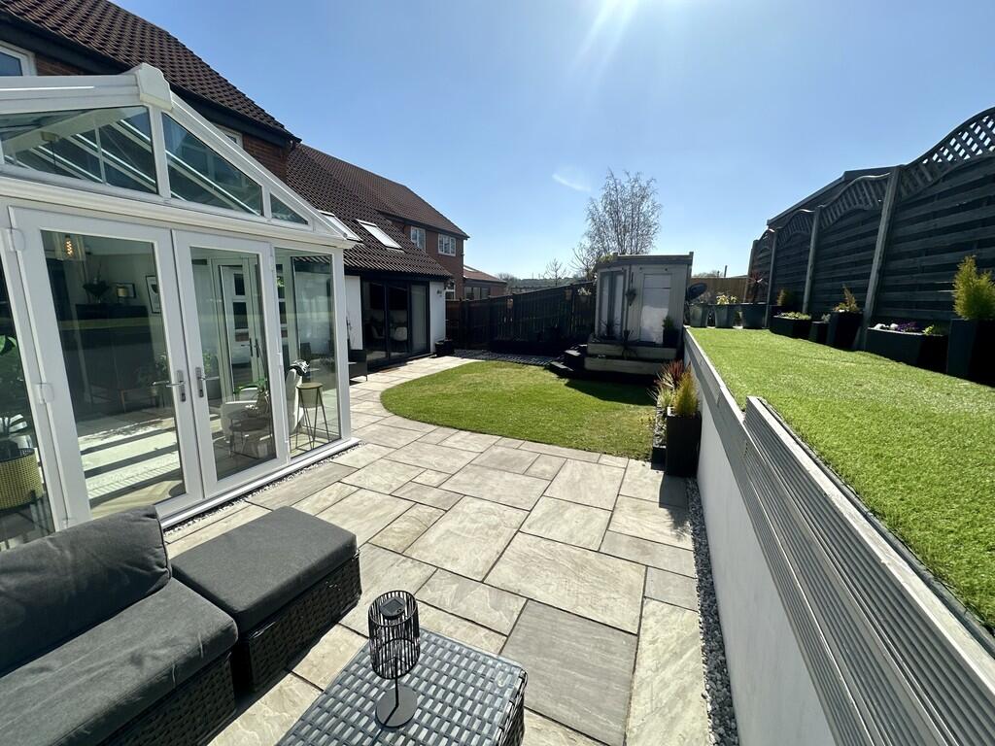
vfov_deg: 85.7
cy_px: 373
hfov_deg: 102.1
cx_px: 498
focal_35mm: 14
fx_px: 402
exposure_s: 1/2564
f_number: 2.2
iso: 50
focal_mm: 2.22
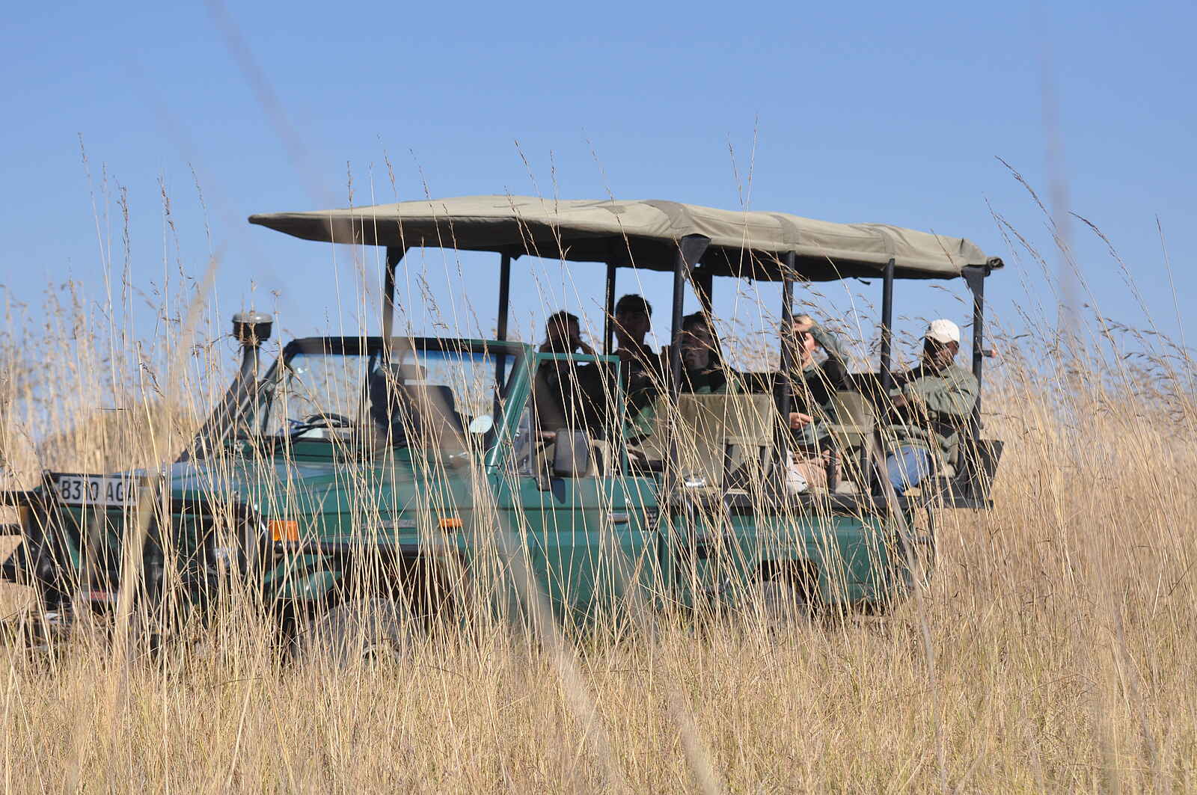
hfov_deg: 19.5
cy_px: 398
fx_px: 3487
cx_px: 598
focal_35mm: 105
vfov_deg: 13.0
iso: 500
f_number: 4.5
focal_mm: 70
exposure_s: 1/4000
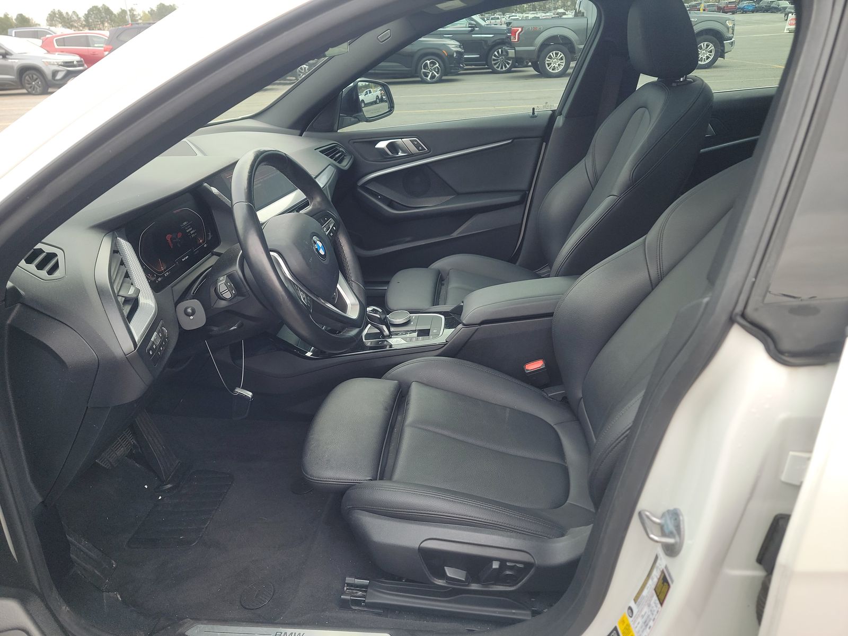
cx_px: 424
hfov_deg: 71.6
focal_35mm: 24
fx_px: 588
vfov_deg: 56.8
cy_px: 318
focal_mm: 6.7
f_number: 1.8
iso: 54
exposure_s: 1/59
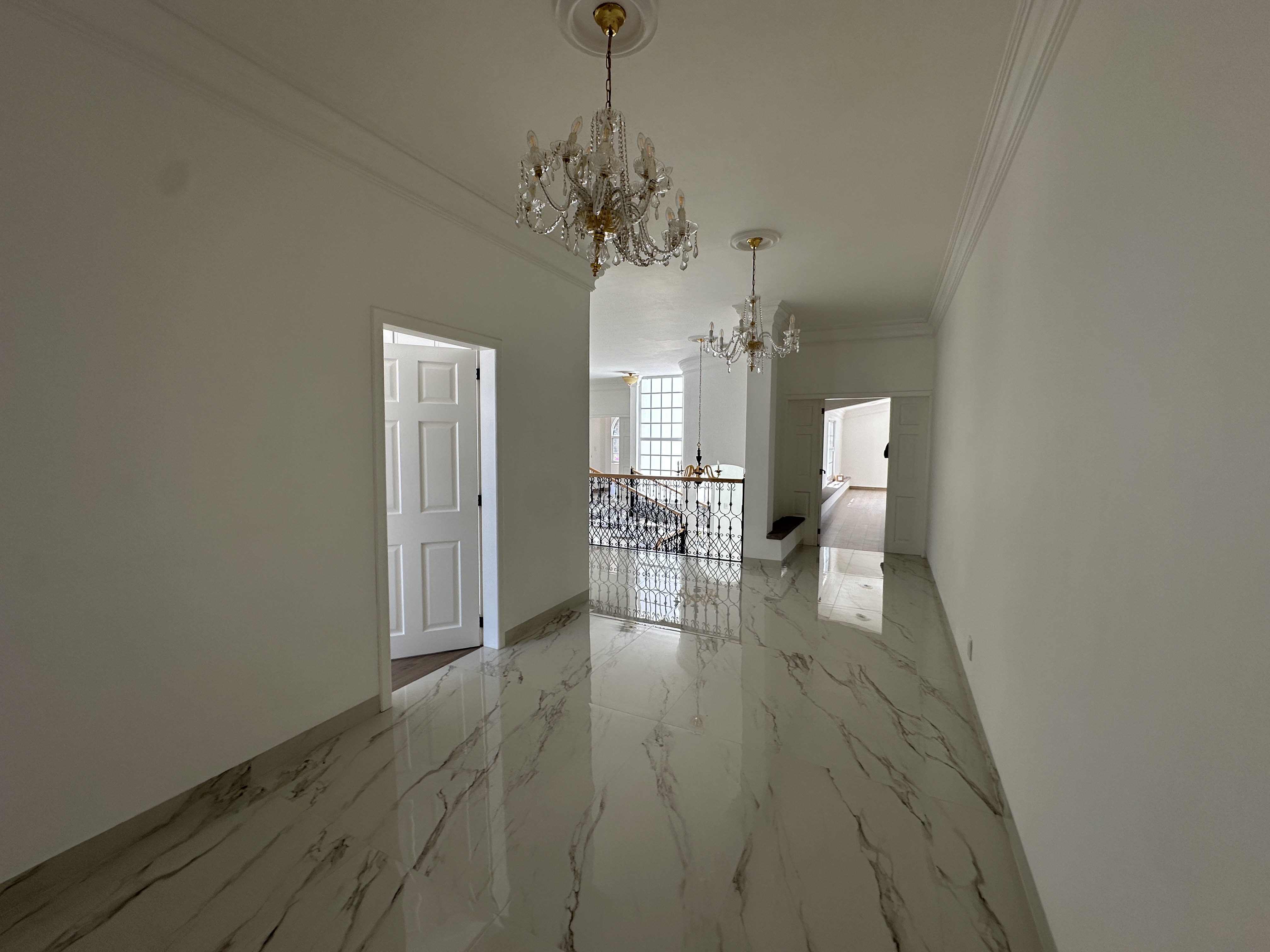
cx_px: 635
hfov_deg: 102.1
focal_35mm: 14
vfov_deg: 85.7
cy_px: 476
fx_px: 514
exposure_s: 1/161
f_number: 2.2
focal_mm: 2.22
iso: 40
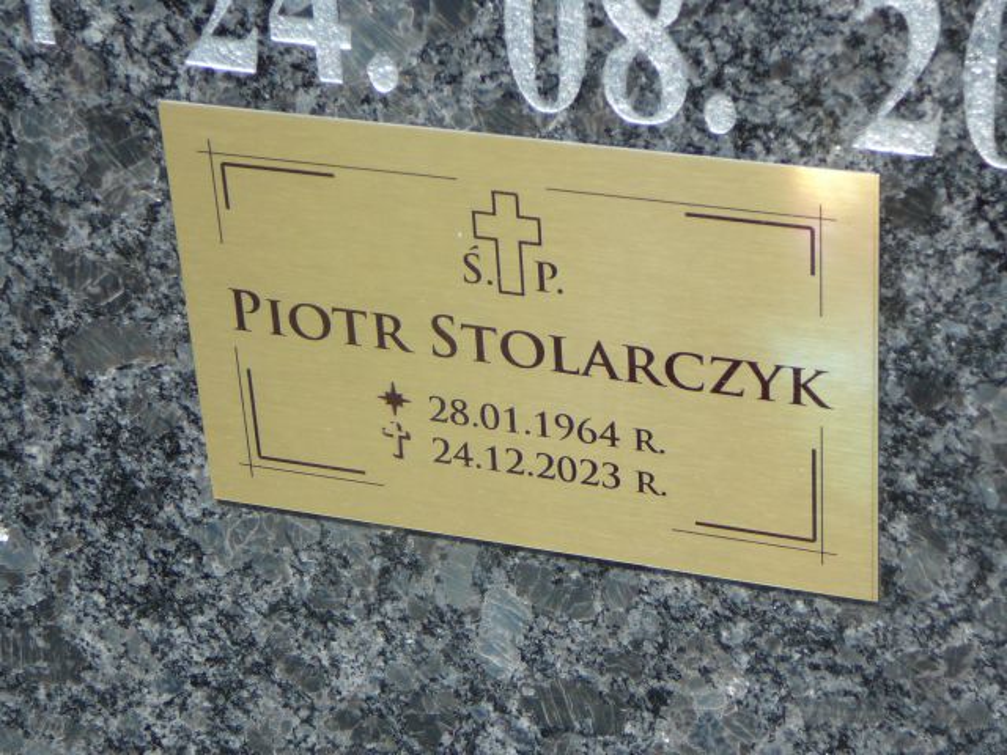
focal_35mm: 87
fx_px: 2531
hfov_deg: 22.5
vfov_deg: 17.0
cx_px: 504
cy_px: 378
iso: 80
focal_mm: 13
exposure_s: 1/640
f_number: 3.8
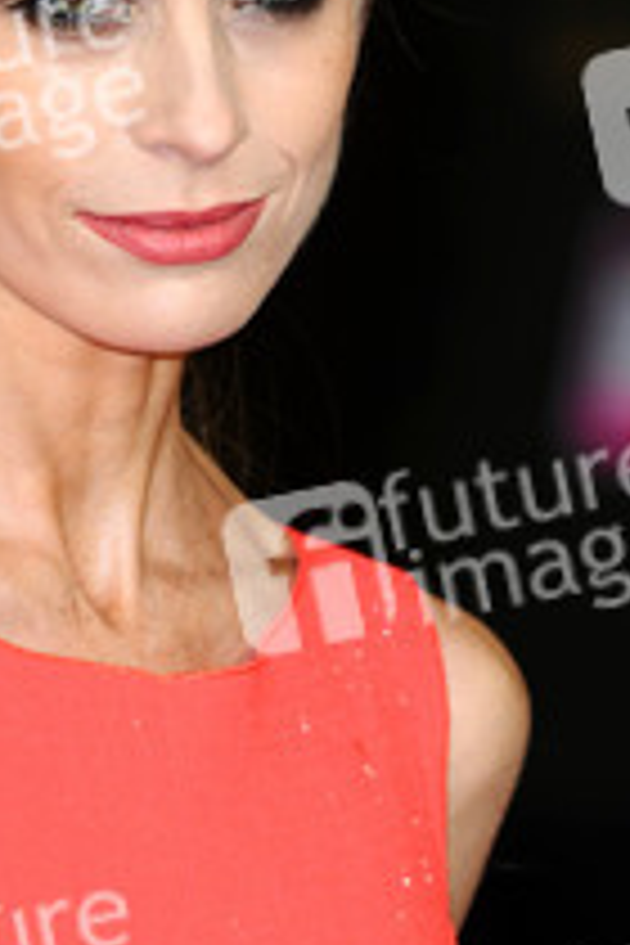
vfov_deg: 3.9
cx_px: 47
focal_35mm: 528
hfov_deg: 2.6
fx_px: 13858
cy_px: 324
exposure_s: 1/200
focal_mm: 185
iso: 320
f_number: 4
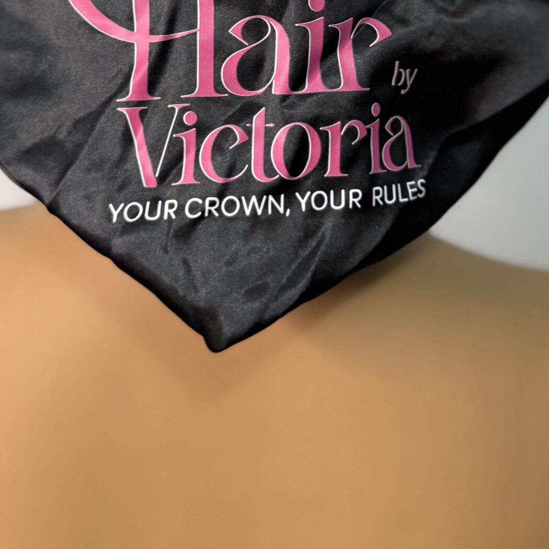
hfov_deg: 32.7
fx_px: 933
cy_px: -26
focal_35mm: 52
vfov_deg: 30.0
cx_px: 323
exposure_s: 1/66
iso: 200
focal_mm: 6.76
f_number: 1.78
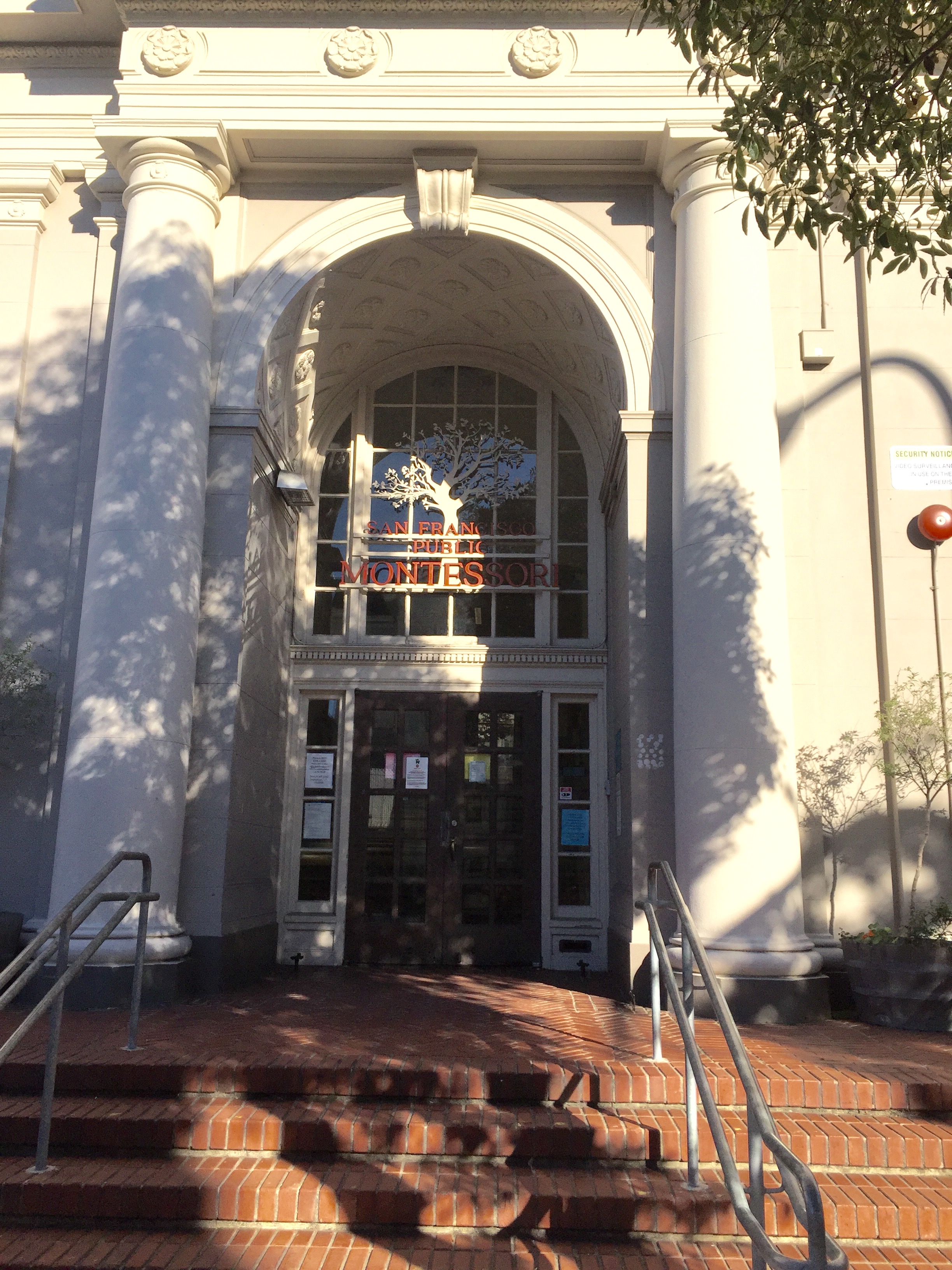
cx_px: 476
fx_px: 1063
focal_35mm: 29
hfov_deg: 48.2
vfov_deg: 61.7
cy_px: 635
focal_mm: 4.15
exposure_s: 1/2326
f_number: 2.2
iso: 32
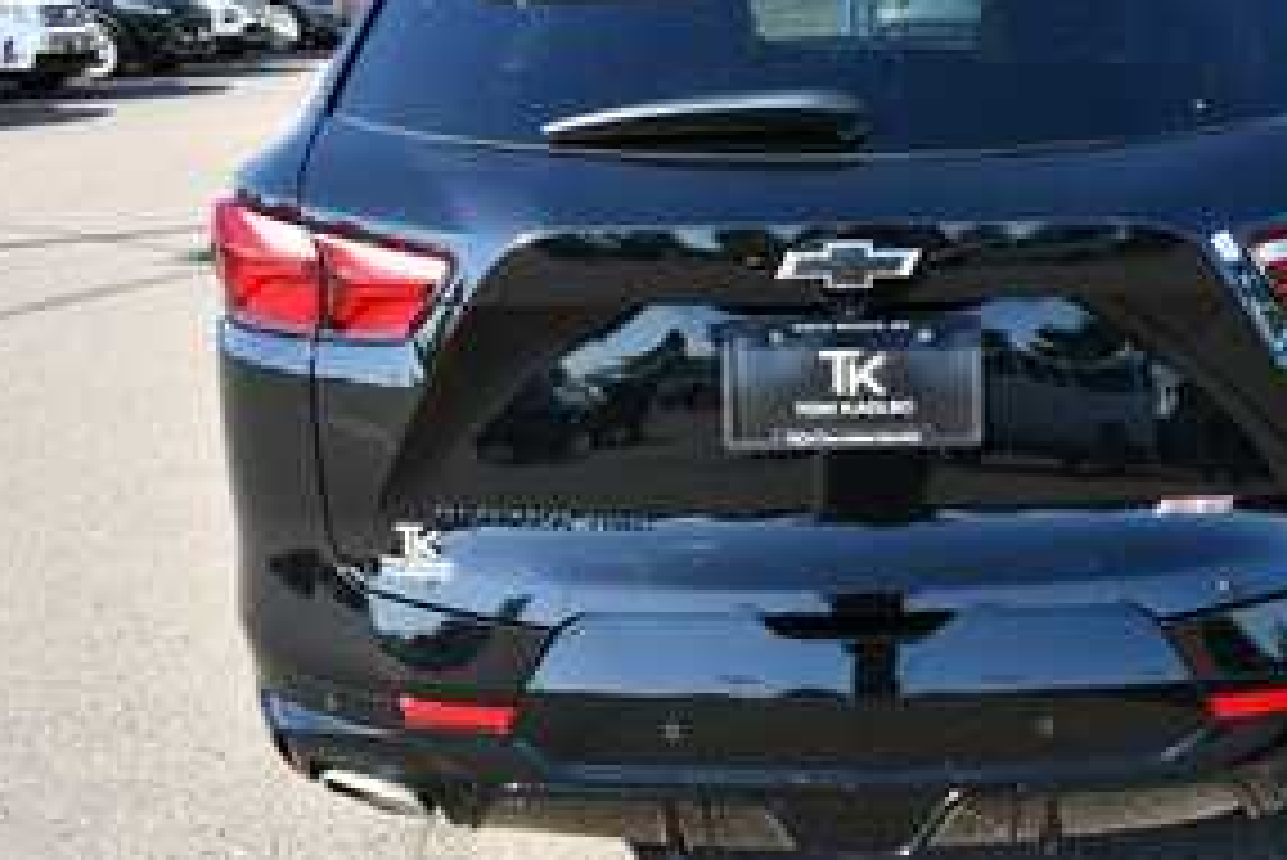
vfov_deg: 31.9
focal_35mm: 42
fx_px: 1502
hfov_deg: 45.6
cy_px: 376
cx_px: 873
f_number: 5.6
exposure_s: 1/250
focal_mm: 20
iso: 250
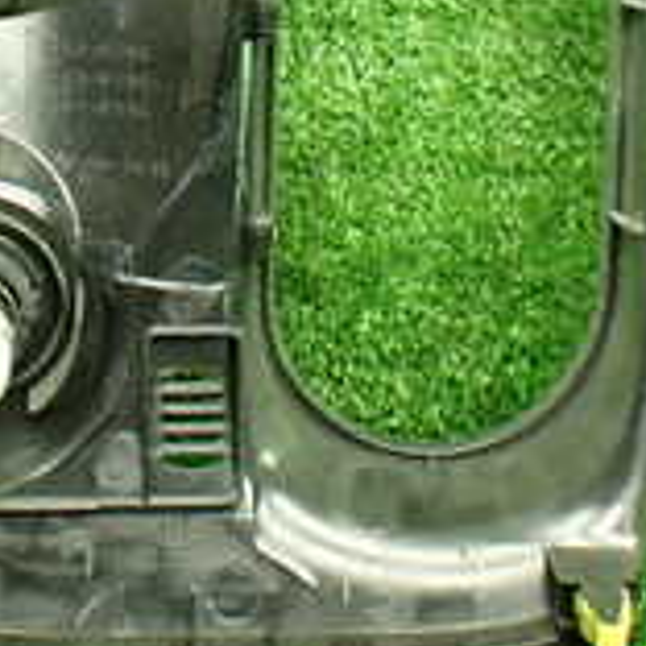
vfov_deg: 16.8
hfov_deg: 17.0
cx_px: 174
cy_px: 50
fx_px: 2154
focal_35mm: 102
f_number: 2.3
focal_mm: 5.4
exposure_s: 1/100
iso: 800
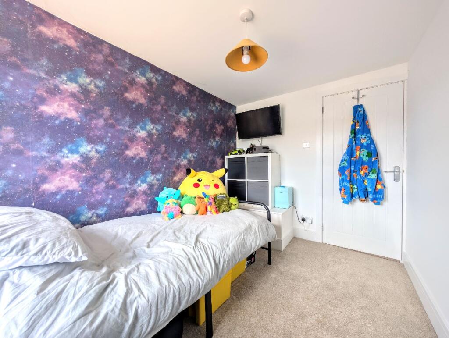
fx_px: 156
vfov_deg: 94.6
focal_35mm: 12
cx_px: 224
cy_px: 169
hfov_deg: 110.5
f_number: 1.7
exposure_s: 1/65.1
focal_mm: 2.02
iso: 42
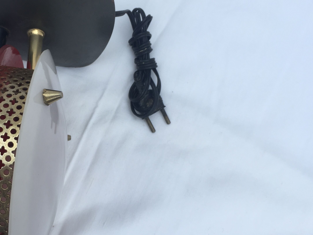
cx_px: 83
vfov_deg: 32.8
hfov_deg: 41.8
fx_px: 398
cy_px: 130
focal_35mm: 44
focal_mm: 4.15
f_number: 2.2
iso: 32
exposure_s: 1/100
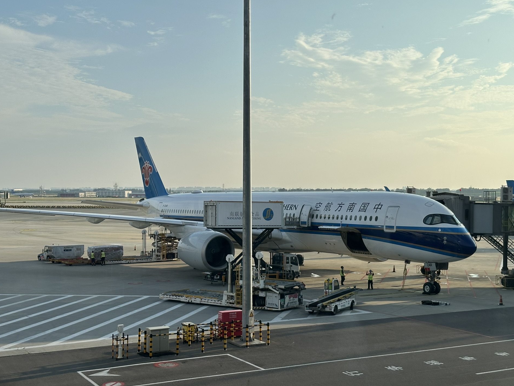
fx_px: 772
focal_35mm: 52
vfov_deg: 28.0
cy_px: 188
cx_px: 259
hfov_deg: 36.8
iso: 64
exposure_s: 1/4016
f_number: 1.78
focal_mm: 6.86
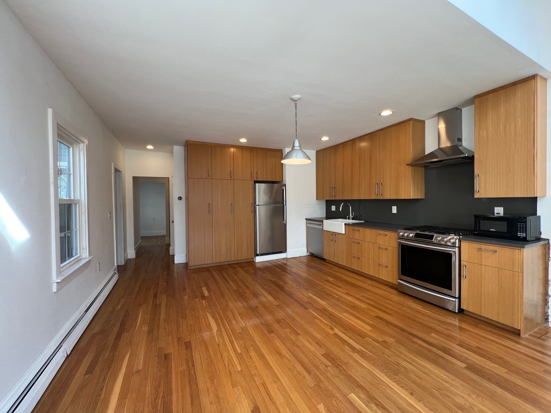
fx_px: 207
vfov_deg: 89.9
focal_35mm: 13
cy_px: 206
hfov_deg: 106.2
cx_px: 276
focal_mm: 1.57
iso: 64
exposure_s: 1/122
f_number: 1.8
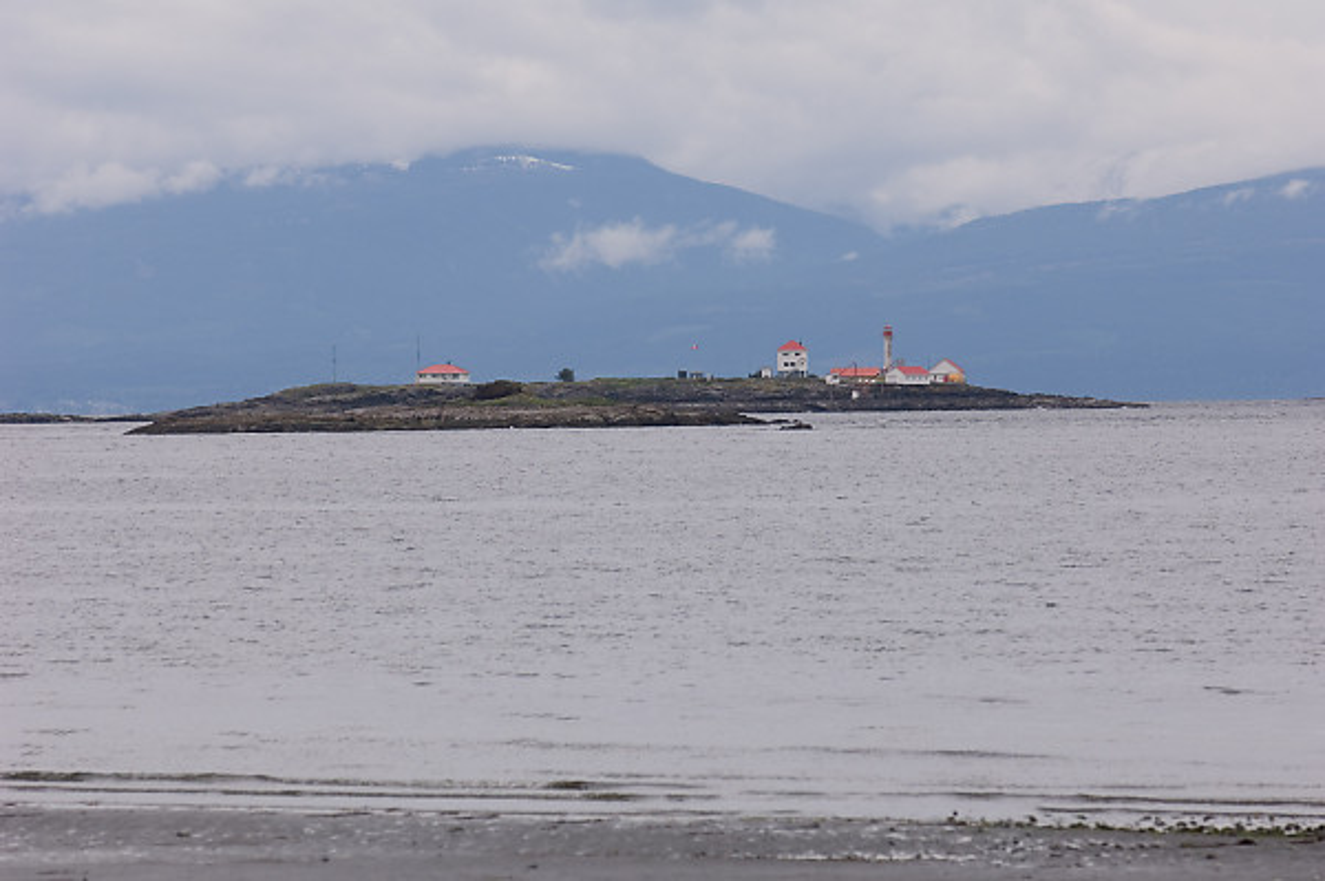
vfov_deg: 5.2
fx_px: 9653
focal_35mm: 262
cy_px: 440
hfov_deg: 7.9
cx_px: 662
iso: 100
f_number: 4.5
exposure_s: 1/500
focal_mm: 175
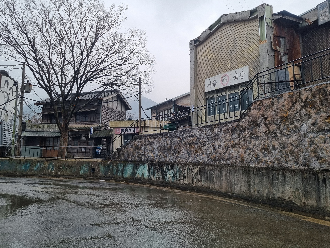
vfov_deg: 45.3
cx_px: 156
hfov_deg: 58.3
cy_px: 107
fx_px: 296
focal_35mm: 31
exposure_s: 1/321
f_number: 1.8
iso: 50
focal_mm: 5.4
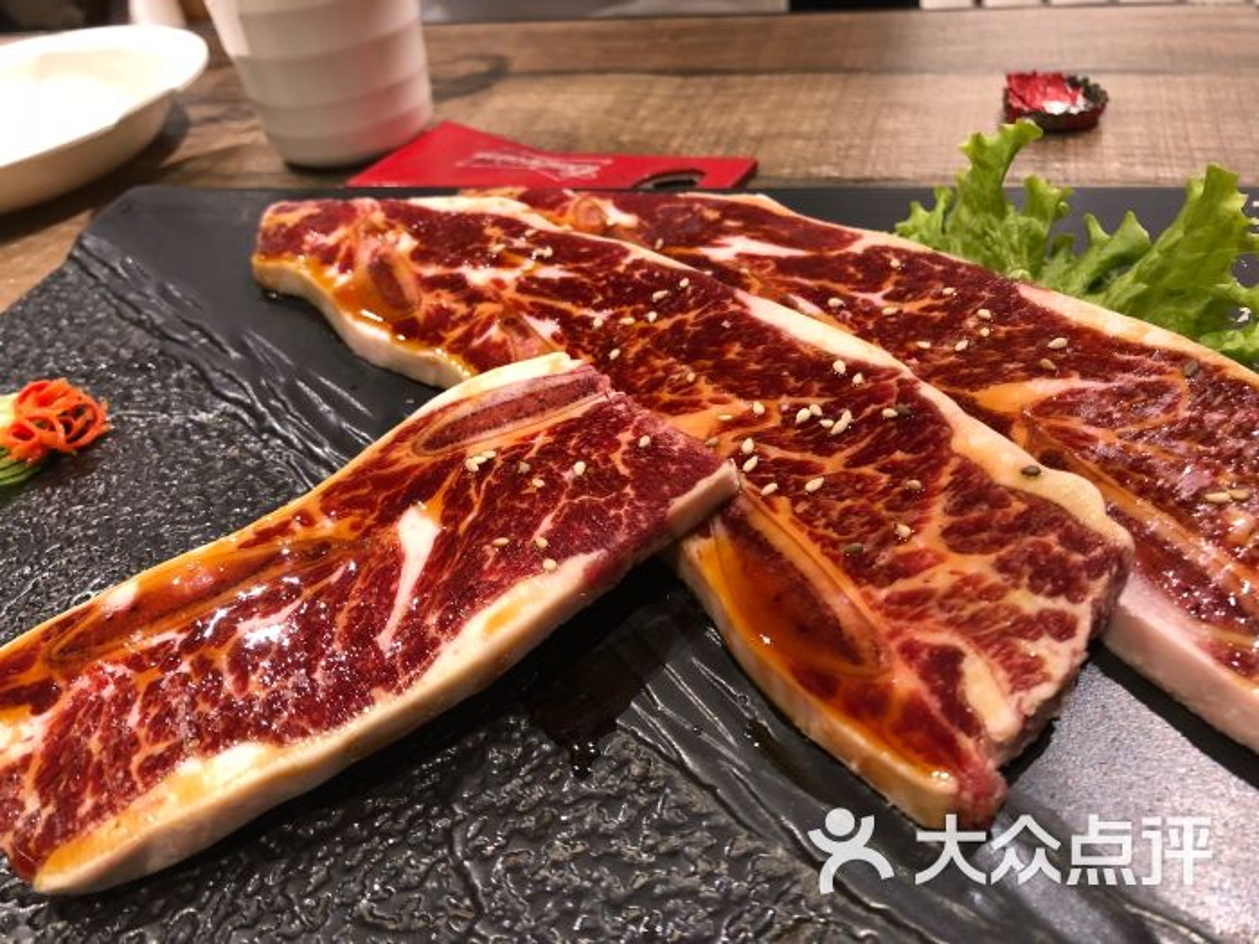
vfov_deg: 49.7
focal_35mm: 28
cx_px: 630
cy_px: 472
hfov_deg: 63.4
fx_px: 1018
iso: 50
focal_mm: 3.99
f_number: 1.8
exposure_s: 1/17
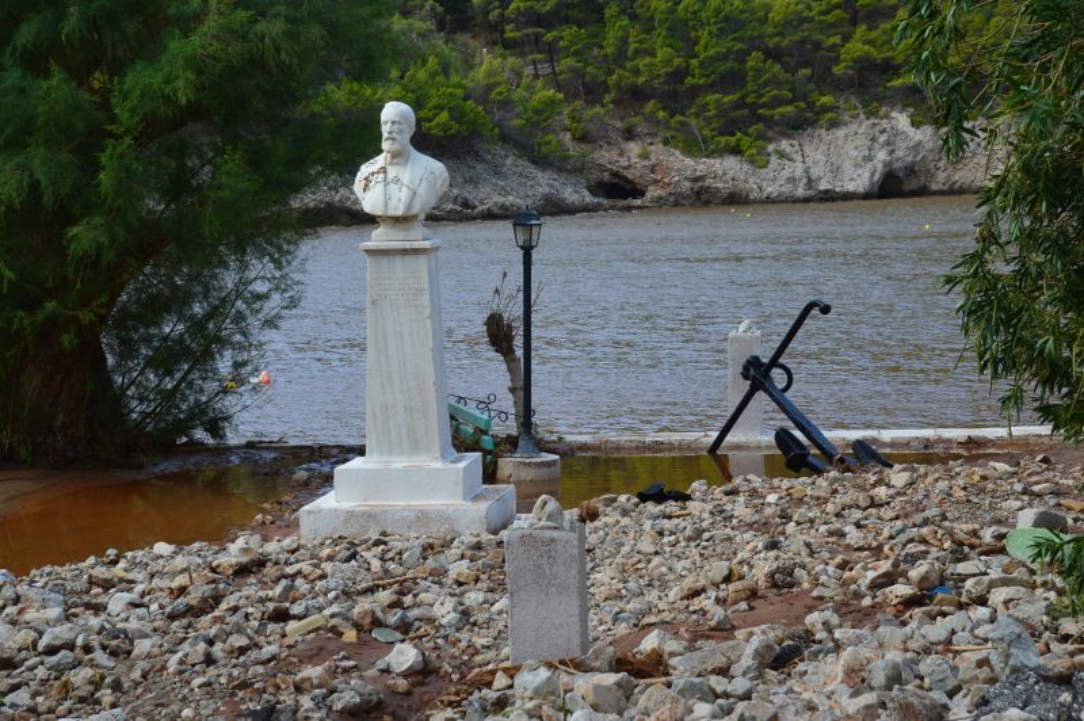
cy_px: 360
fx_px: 2347
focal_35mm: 78
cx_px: 542
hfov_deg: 26.0
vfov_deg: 17.5
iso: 400
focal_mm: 52
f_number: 11
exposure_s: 1/400
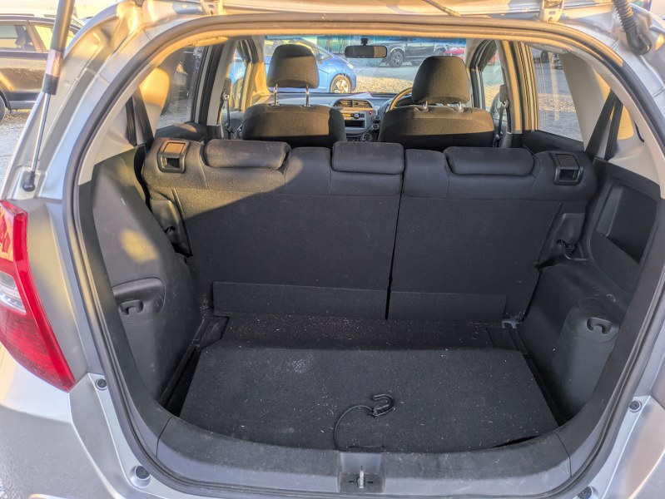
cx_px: 332
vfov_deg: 54.9
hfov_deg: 69.4
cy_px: 250
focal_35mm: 25
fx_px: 480
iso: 44
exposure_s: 1/223
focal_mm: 5.43
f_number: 1.89
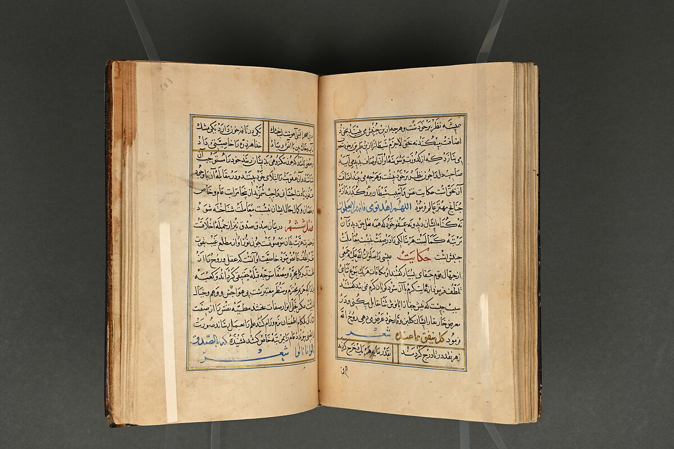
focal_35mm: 57
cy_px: 224
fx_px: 1067
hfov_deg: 35.1
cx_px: 337
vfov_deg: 23.8
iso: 250
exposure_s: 1/30
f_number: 13
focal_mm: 57
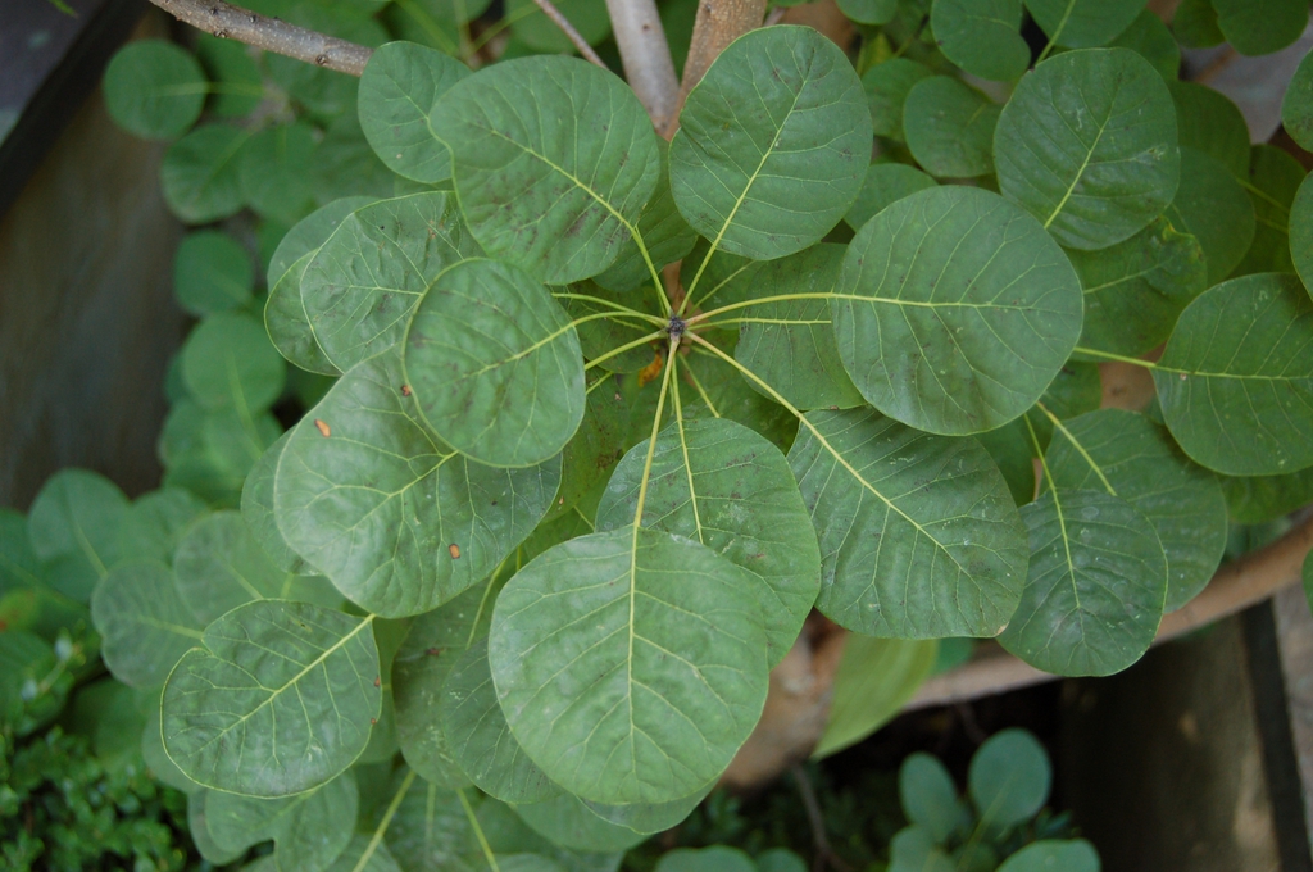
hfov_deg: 37.9
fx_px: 1912
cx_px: 656
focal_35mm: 52
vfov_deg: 25.7
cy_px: 436
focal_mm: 35
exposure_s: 1/125
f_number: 4.8
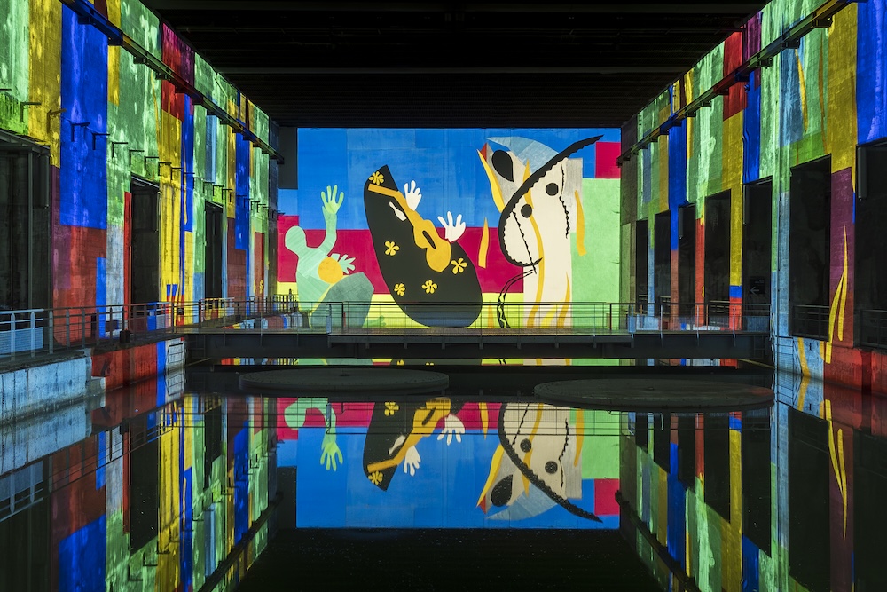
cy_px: 296
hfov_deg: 81.2
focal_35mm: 21
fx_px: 517
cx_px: 444
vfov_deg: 59.5
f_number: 8
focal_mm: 14
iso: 800
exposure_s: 3.2
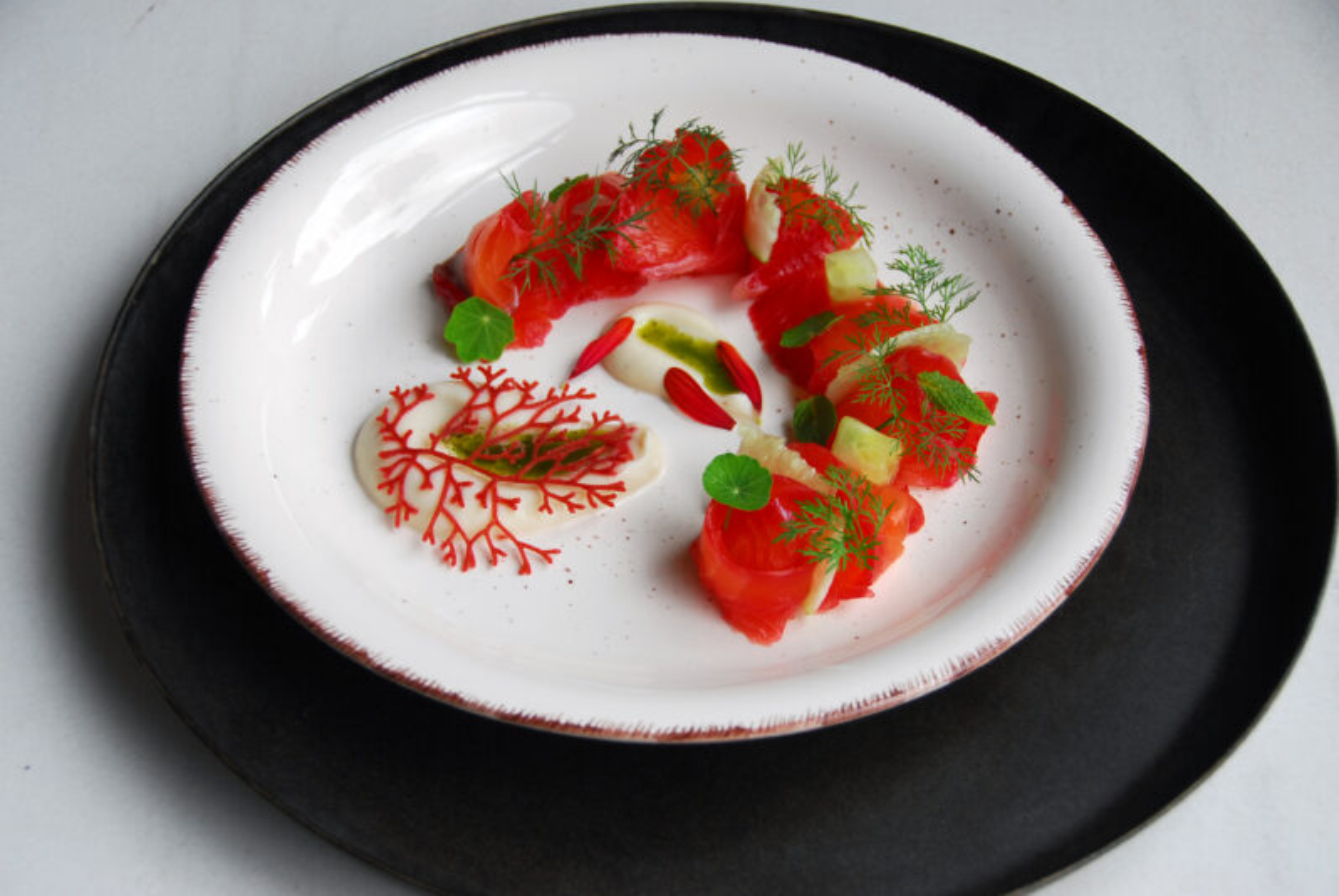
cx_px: 670
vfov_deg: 22.7
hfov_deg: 33.4
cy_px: 448
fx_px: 2234
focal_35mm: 60
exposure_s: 1/160
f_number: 5
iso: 200
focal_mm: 40
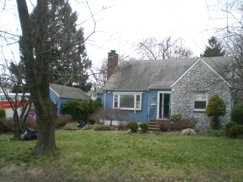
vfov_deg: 37.7
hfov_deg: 49.0
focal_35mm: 38
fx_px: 267
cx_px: 122
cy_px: 91
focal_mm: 6.3
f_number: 3.1
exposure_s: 1/160
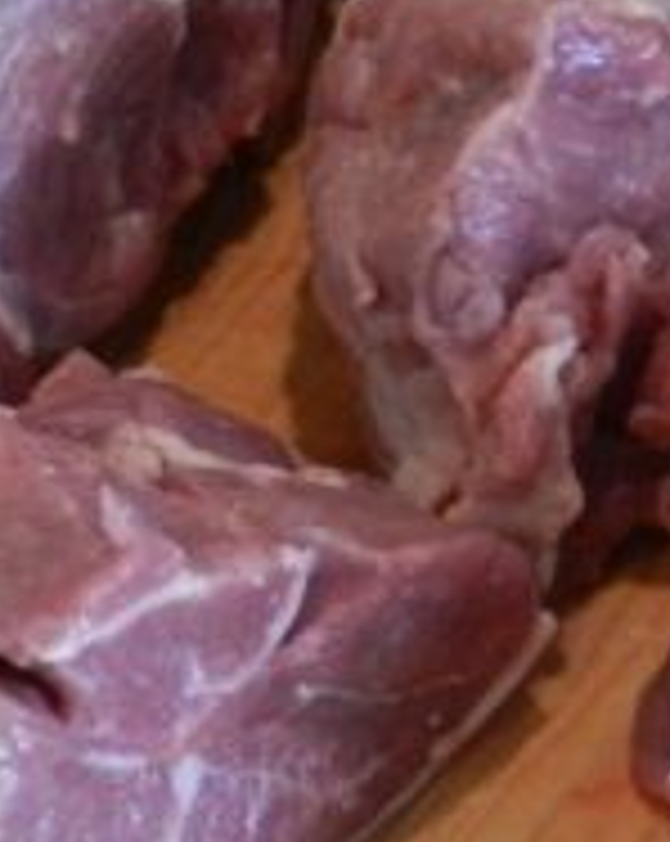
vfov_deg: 8.0
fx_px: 5988
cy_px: 95
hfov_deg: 6.3
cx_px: 1061
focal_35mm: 241
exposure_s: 1/40
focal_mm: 10.9
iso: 640
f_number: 4.5
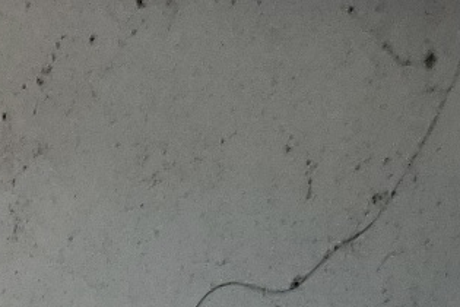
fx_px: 2338
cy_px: 1525
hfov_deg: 9.8
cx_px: -675
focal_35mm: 183
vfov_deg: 5.6
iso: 50
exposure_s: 1/1250
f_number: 1.5
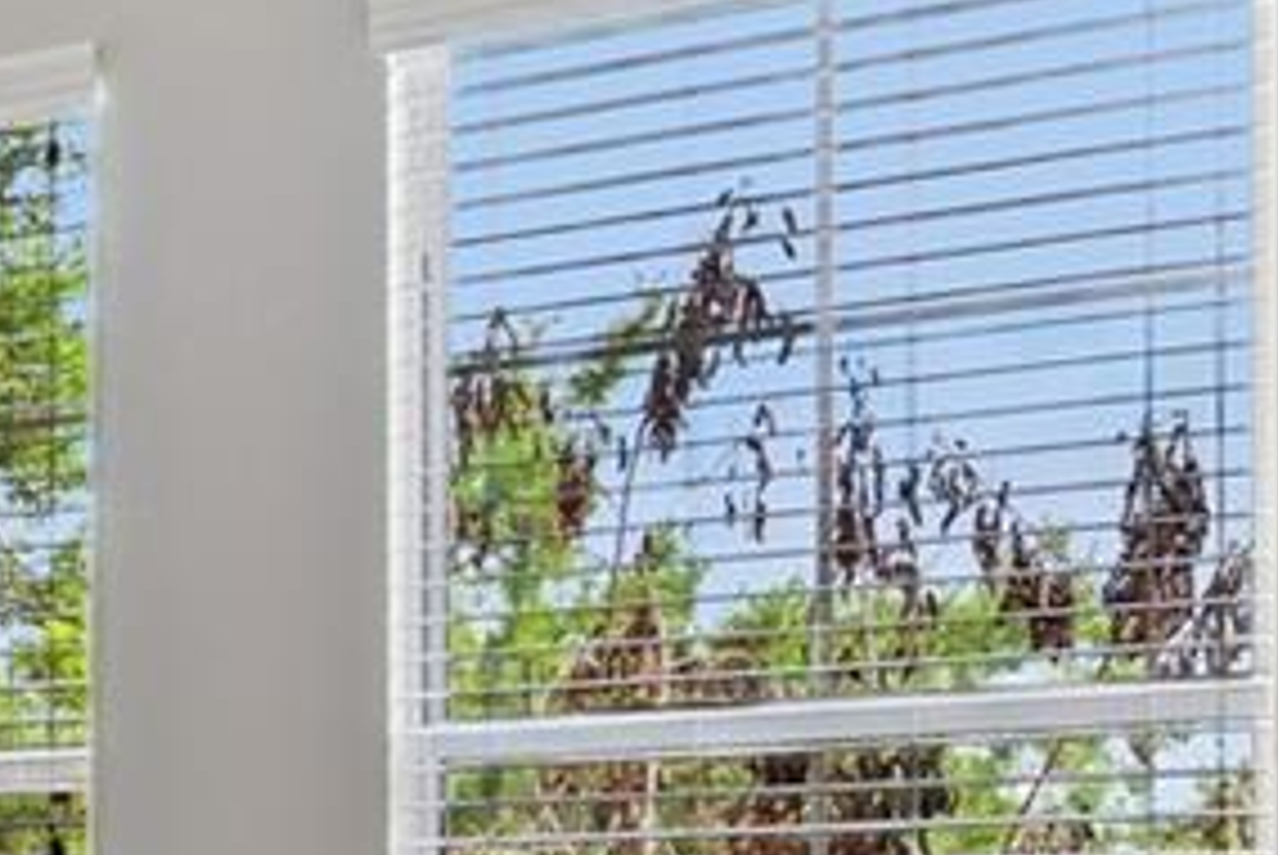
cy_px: 1080
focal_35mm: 93
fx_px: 3298
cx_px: -850
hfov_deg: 18.4
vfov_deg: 14.2
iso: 200
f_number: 9
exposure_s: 1/60
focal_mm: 16.5
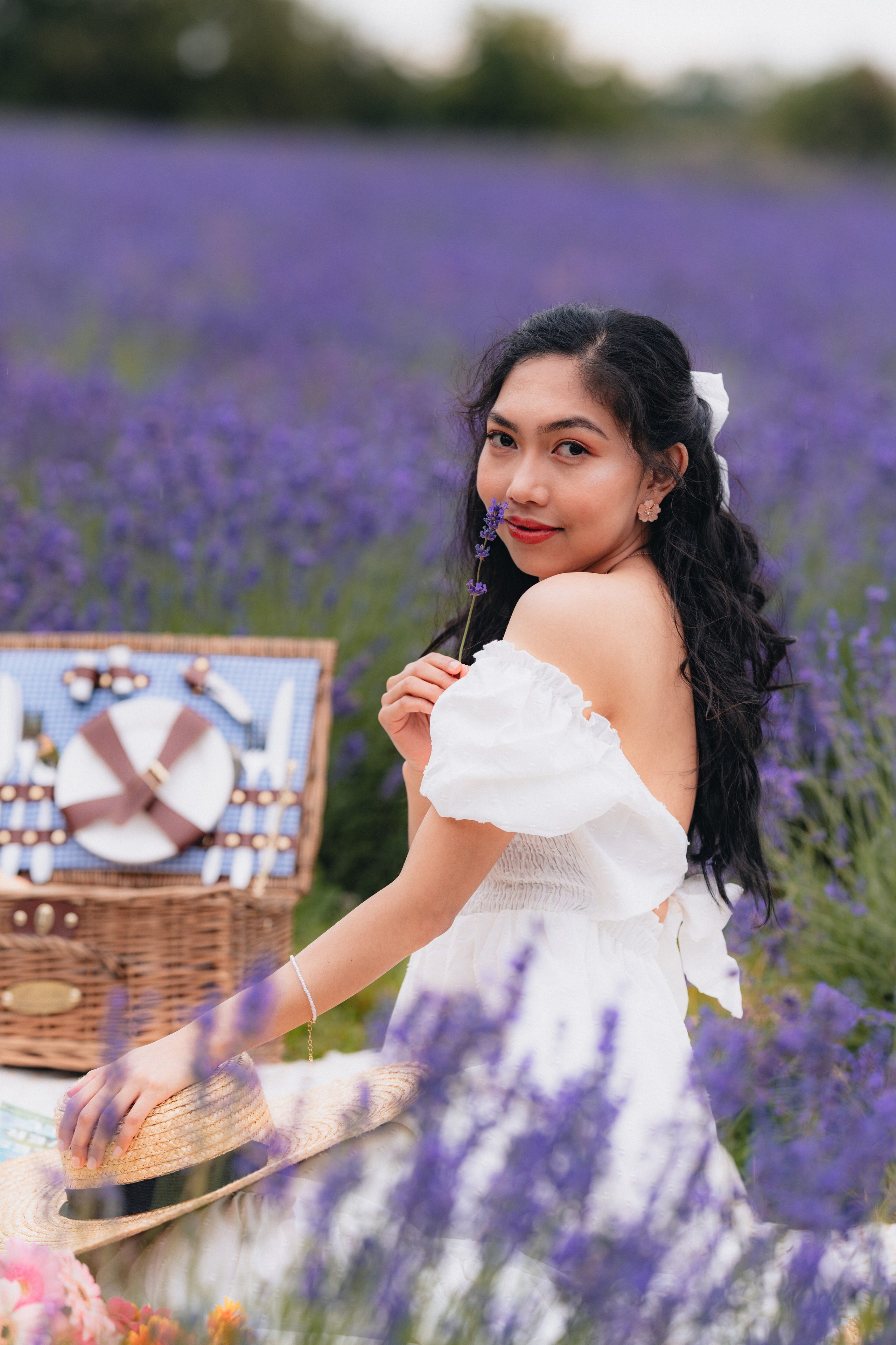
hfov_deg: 10.2
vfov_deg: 15.2
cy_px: 672
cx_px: 448
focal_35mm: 135
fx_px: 5040
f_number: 2.8
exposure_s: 1/400
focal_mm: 135
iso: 100
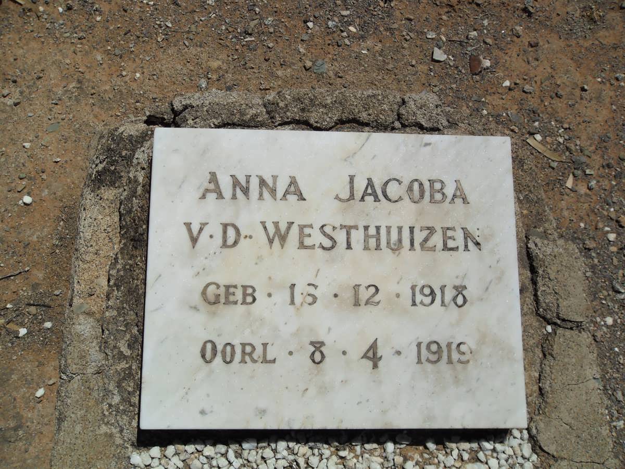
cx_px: 312
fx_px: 632
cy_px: 234
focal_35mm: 35
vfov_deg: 40.7
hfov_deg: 52.6
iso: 80
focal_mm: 6.3
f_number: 8.2
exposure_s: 1/750
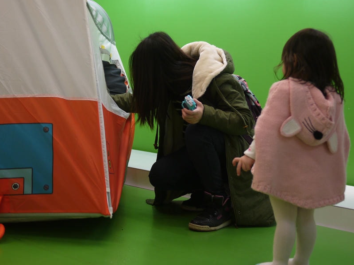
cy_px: 103
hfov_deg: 32.1
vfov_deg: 24.4
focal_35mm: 60
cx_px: 149
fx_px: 614
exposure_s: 1/80
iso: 160
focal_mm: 20
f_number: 1.7
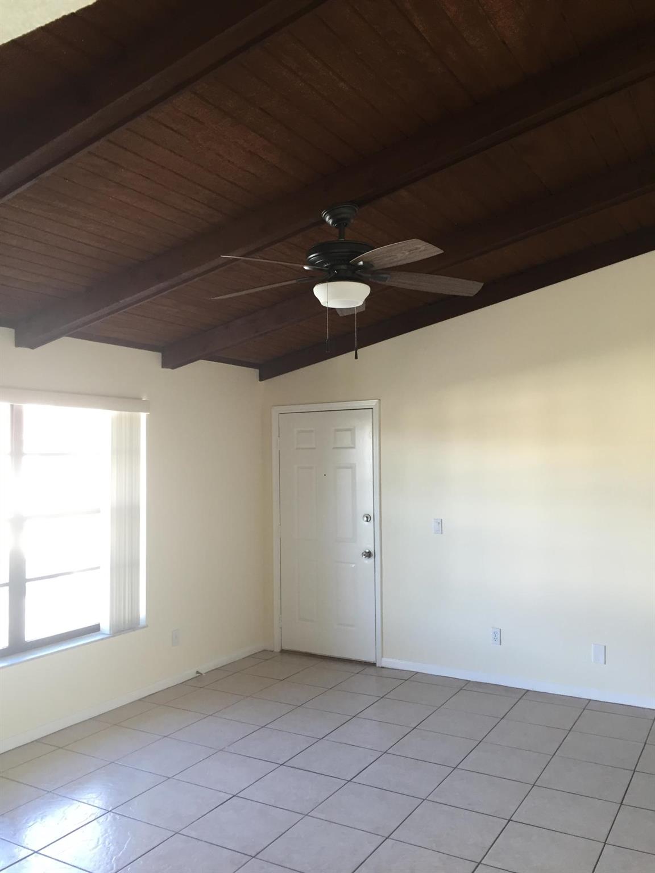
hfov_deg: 48.2
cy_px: 436
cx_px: 328
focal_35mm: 29
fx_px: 732
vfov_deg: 61.7
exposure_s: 1/30
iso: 40
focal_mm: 4.15
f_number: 2.2
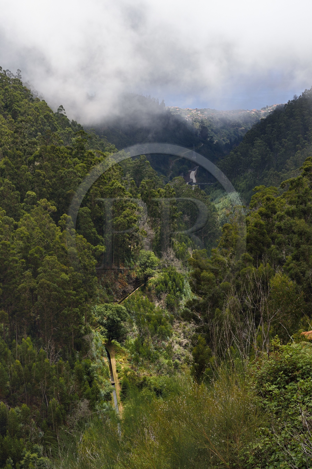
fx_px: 911
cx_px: 156
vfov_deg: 28.9
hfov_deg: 19.4
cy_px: 234
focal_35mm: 70
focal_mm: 70
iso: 200
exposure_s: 1/200
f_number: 10
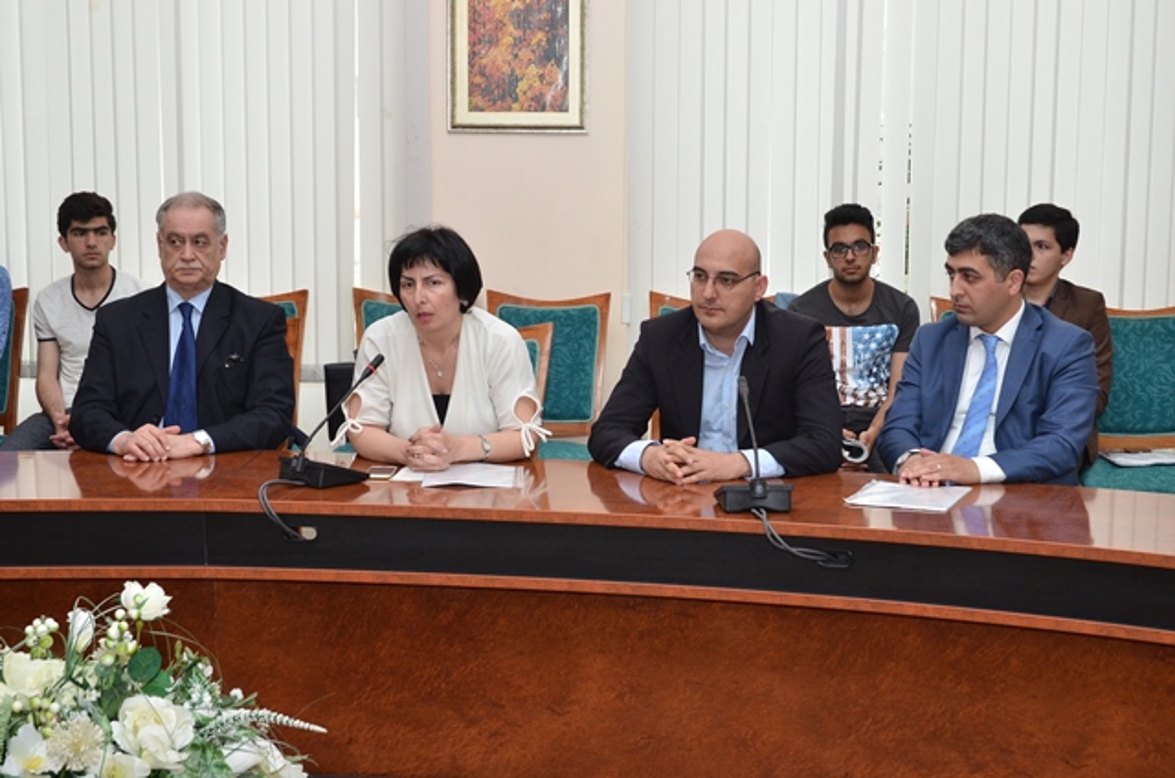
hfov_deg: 37.9
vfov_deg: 25.6
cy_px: 389
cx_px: 588
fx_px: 1710
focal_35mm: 52
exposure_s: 1/160
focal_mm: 35
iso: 1100
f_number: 9
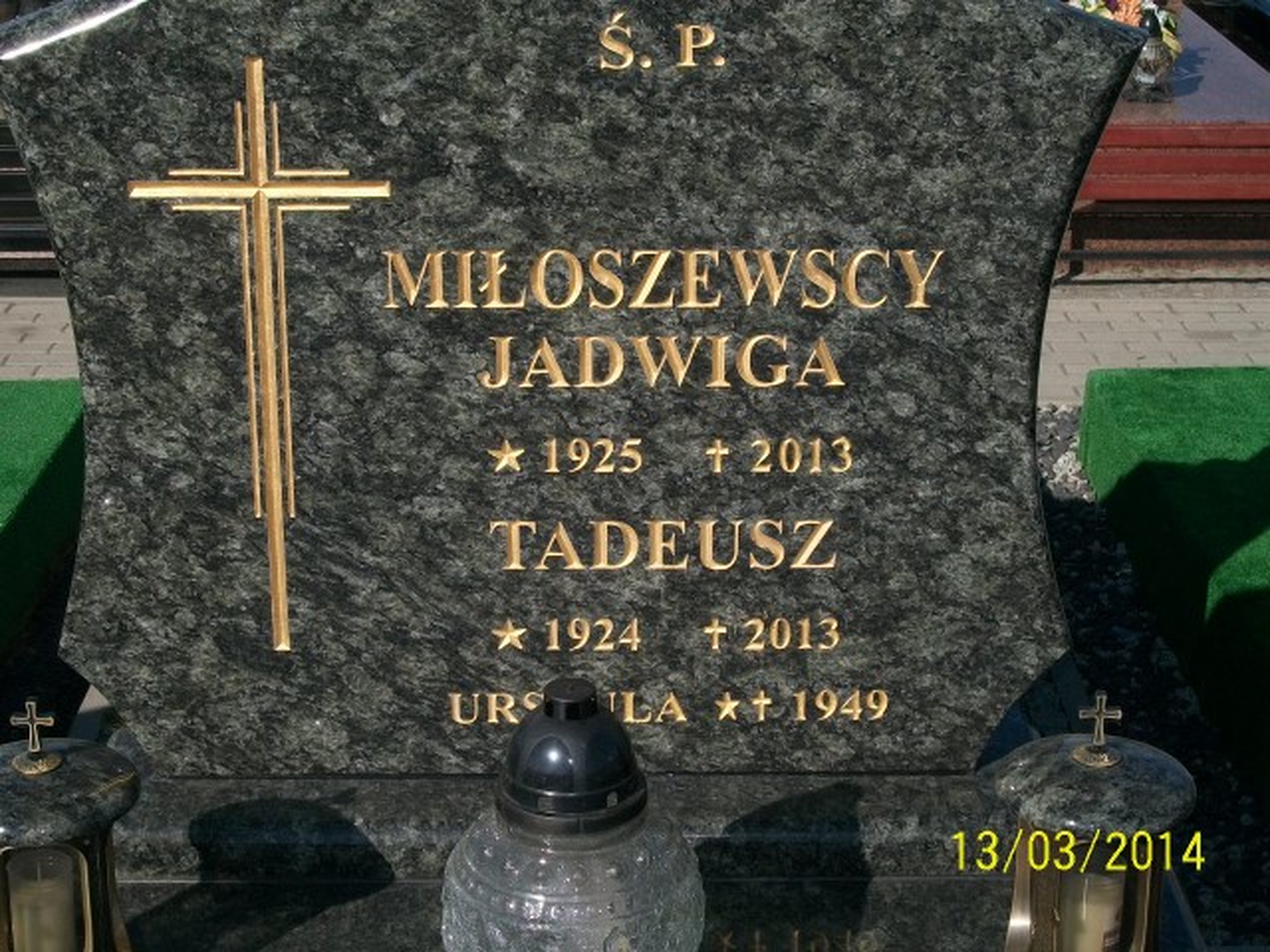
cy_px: 476
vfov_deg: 21.0
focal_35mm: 70
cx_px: 635
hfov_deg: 27.8
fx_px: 2568
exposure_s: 1/500
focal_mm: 11.6
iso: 80
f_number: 6.7
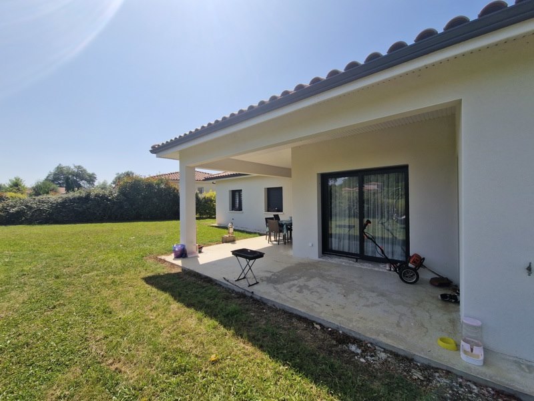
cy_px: 200
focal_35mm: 13
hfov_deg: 106.2
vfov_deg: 89.9
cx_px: 267
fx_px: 201
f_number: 2.2
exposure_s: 1/2736
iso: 50
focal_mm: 2.2
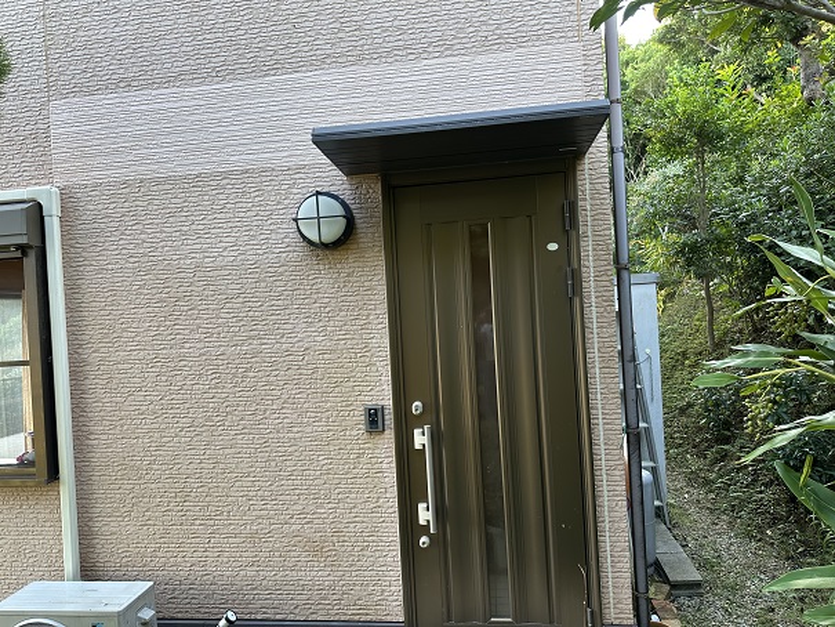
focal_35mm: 24
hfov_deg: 71.6
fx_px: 579
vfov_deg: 56.8
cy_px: 314
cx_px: 418
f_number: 1.78
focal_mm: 6.86
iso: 100
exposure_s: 1/121
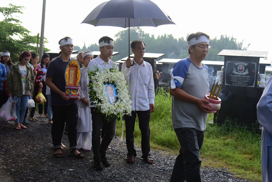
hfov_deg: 44.5
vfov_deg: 30.5
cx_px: 136
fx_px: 333
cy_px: 91
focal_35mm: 44
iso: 320
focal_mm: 44
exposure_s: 1/800
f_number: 4
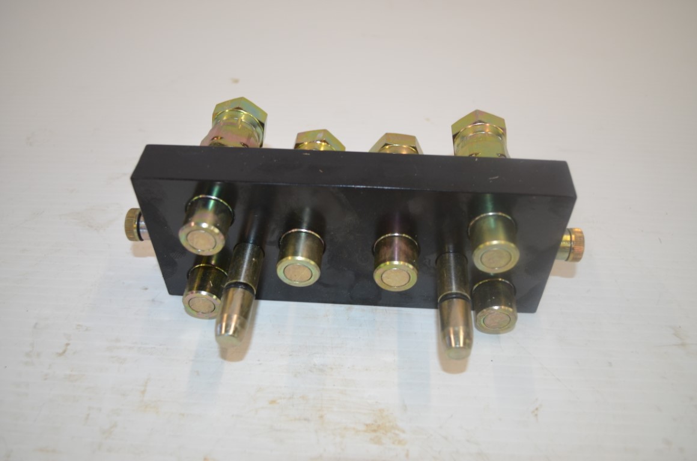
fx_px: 638
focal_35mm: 33
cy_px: 230
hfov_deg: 57.3
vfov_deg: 39.8
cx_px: 348
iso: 360
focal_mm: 22
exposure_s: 1/125
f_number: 3.8
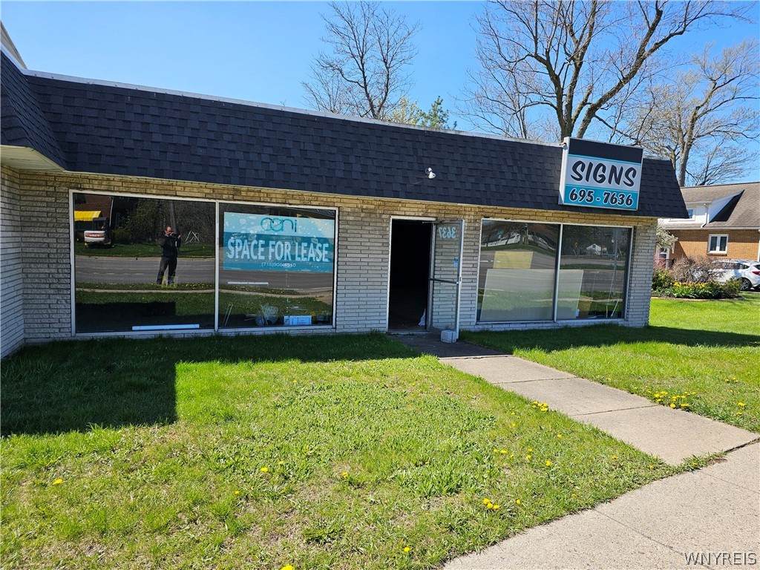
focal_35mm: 23
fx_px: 505
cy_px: 285
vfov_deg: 58.9
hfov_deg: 73.9
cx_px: 380
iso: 10
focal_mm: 6.3
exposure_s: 1/418
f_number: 1.7
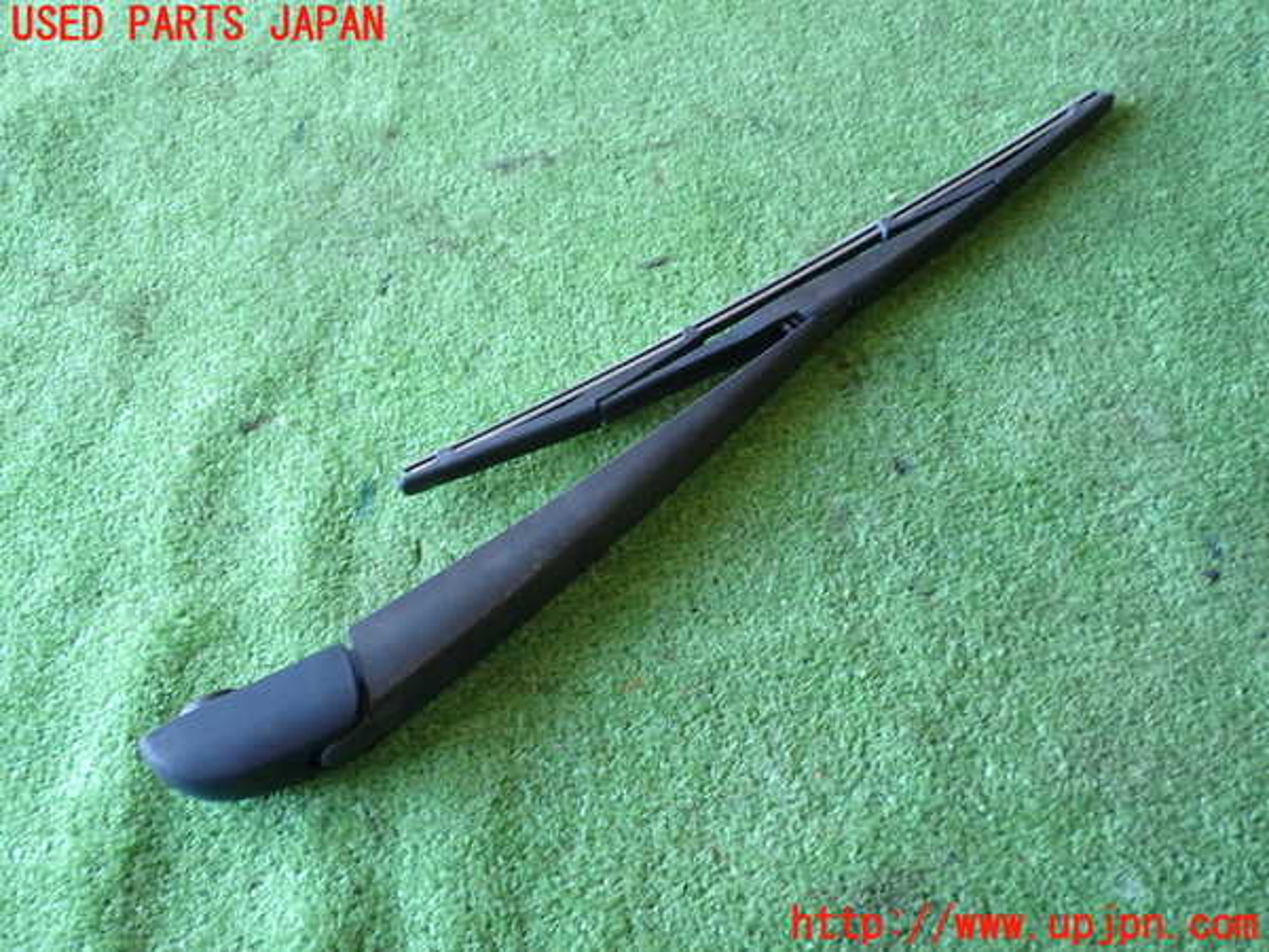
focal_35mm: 30
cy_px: 476
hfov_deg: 60.0
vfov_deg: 46.8
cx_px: 634
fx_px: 1100
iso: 200
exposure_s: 1/30
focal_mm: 5.4
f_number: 2.3
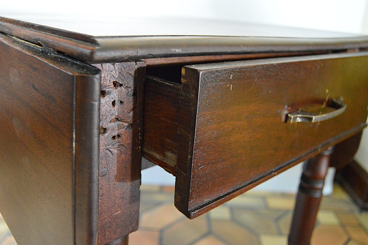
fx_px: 337
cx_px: 184
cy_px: 122
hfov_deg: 57.3
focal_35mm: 33
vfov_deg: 39.9
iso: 3200
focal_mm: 22
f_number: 3.5
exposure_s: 1/25
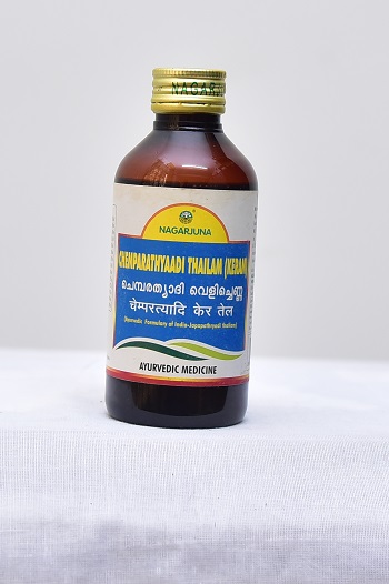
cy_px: 292
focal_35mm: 44
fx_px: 714
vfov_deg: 44.5
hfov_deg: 30.5
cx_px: 194
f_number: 4
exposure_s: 1/100
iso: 1250
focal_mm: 44
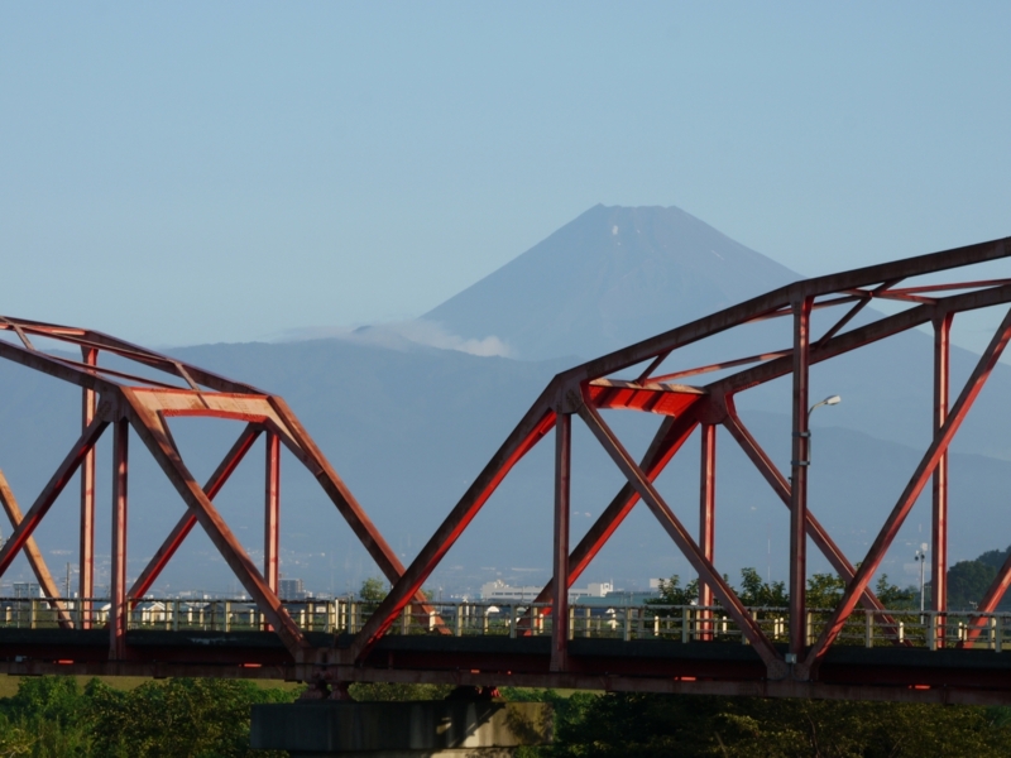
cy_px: 379
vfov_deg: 10.3
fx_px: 4206
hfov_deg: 13.7
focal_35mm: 144
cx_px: 506
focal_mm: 72
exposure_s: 1/25
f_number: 22
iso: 100
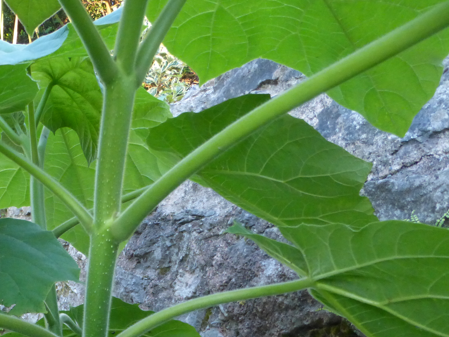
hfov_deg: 35.2
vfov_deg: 27.4
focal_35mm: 52
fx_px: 675
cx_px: 69
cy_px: 280
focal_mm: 4.3
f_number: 3.3
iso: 400
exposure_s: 1/50
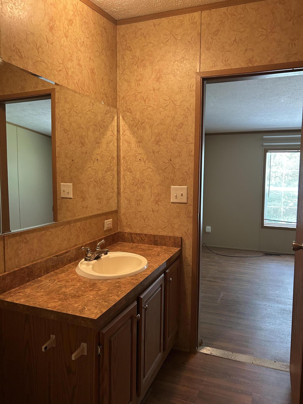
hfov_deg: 53.1
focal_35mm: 26
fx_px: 303
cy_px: 202
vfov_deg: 67.3
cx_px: 152
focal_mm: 5.7
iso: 320
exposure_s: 1/60
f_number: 1.5
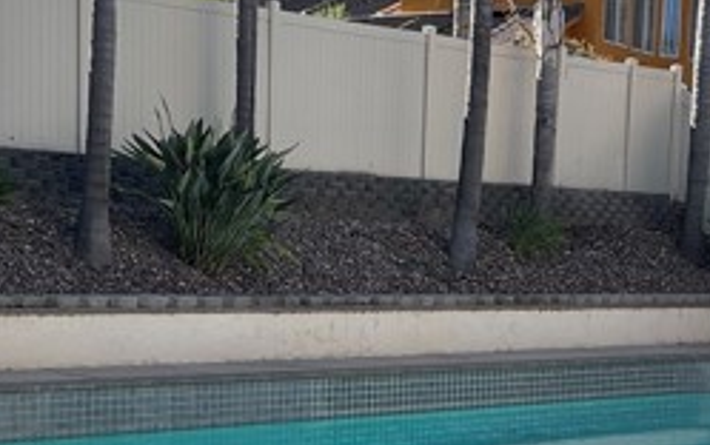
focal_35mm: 79
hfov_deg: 26.0
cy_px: 405
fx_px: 1530
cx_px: 470
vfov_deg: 16.3
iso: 16
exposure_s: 1/1144
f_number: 1.8
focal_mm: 3
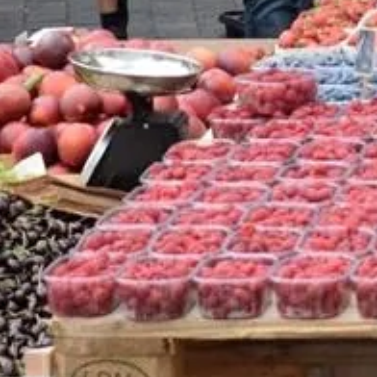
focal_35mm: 245
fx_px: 3023
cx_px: 494
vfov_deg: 7.1
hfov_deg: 7.1
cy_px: -102
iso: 320
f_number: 8
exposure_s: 1/250
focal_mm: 35
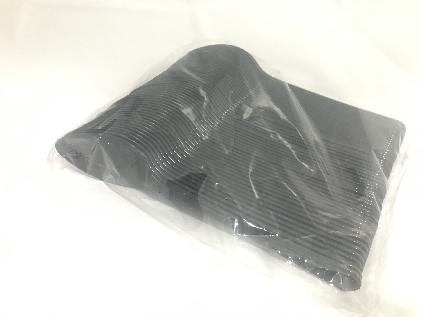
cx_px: 211
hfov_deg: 63.4
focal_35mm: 28
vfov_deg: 49.7
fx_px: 341
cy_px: 158
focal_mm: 3.99
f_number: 1.8
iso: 80
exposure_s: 1/17
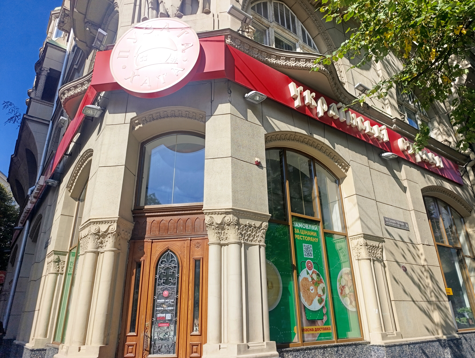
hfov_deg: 73.8
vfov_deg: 59.0
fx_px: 316
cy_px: 179
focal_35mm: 23
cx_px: 238
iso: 50
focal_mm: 6.14
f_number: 1.6
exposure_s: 1/481
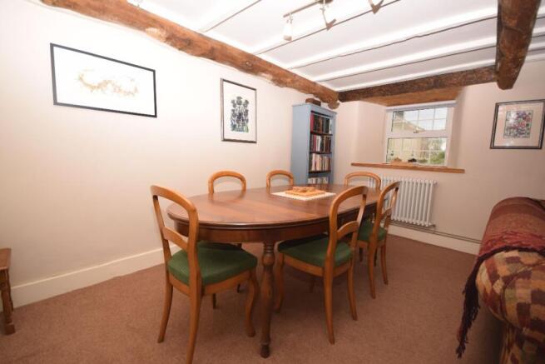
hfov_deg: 100.4
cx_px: 272
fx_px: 227
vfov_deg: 77.4
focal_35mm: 15
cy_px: 182
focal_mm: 10
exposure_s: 1/60
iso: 100
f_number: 4
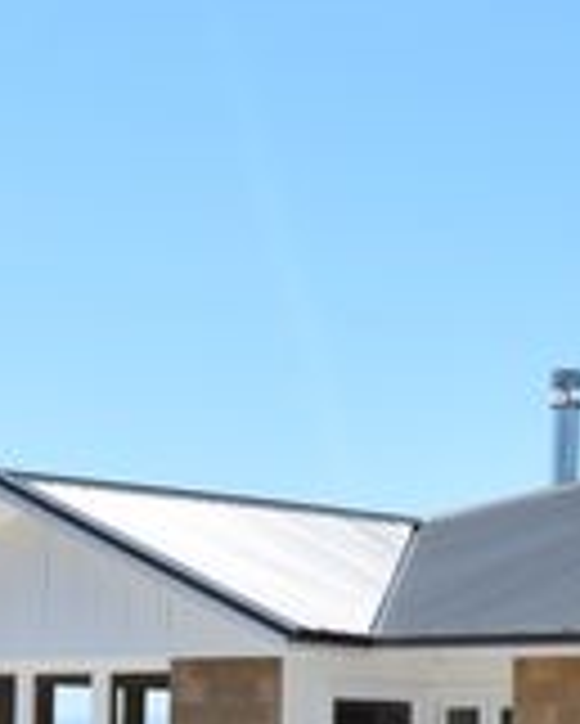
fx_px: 3028
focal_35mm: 141
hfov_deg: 10.2
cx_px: 1138
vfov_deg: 13.4
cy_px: 769
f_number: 10
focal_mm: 21
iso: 200
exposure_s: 1/400
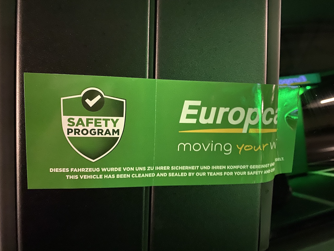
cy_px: 126
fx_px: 251
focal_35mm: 26
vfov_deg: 53.1
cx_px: 167
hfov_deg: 67.3
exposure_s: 1/8
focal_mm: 4.25
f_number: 1.8
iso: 500
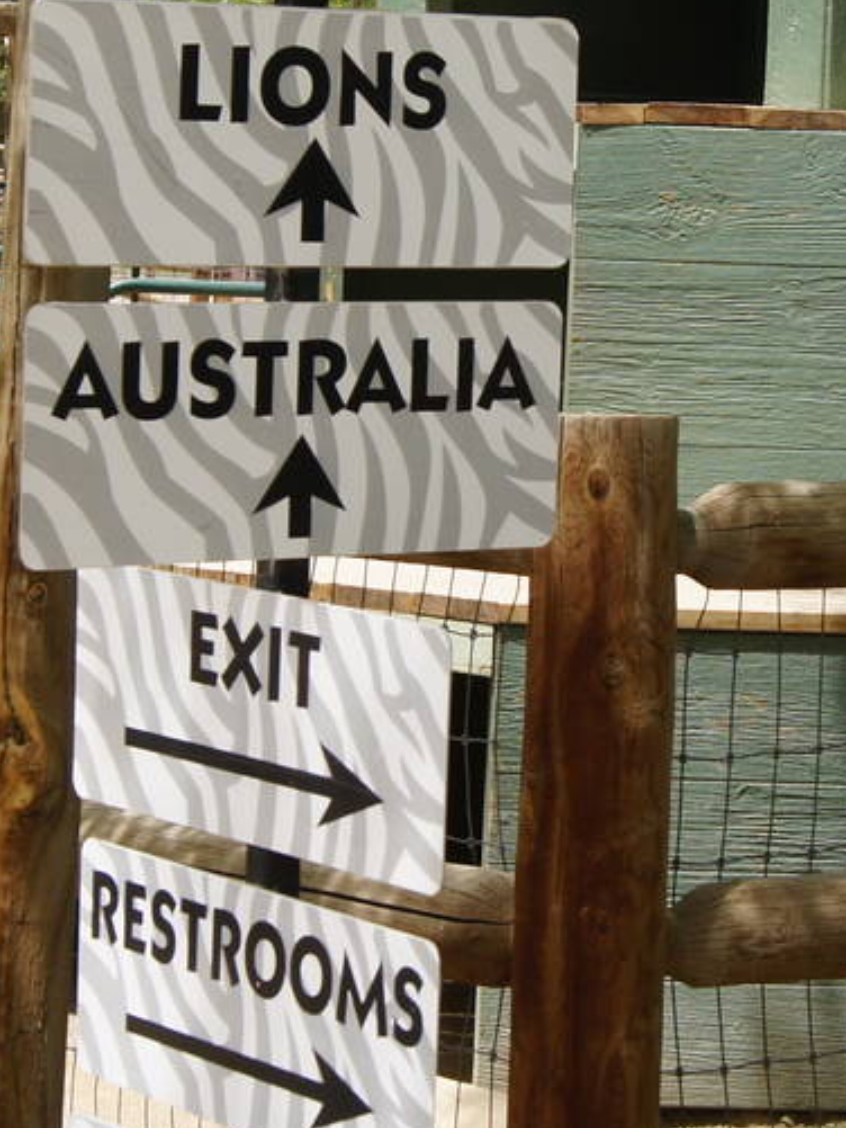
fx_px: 4202
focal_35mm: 129
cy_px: 415
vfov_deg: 15.3
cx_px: 623
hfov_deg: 11.5
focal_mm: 28
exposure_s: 1/250
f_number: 9
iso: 200
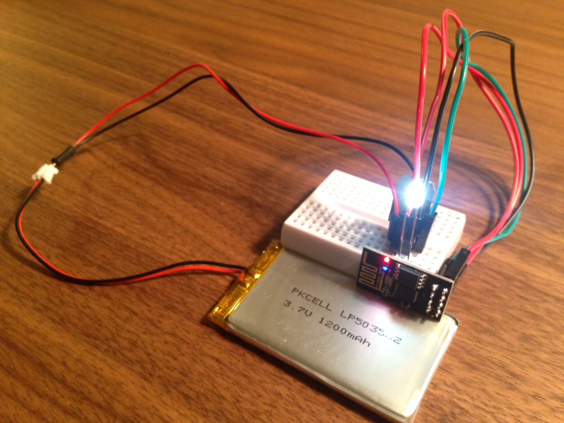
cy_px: 212
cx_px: 282
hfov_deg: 55.4
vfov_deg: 42.9
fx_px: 538
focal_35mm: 33
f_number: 2.4
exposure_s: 1/20
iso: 250
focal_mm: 4.12
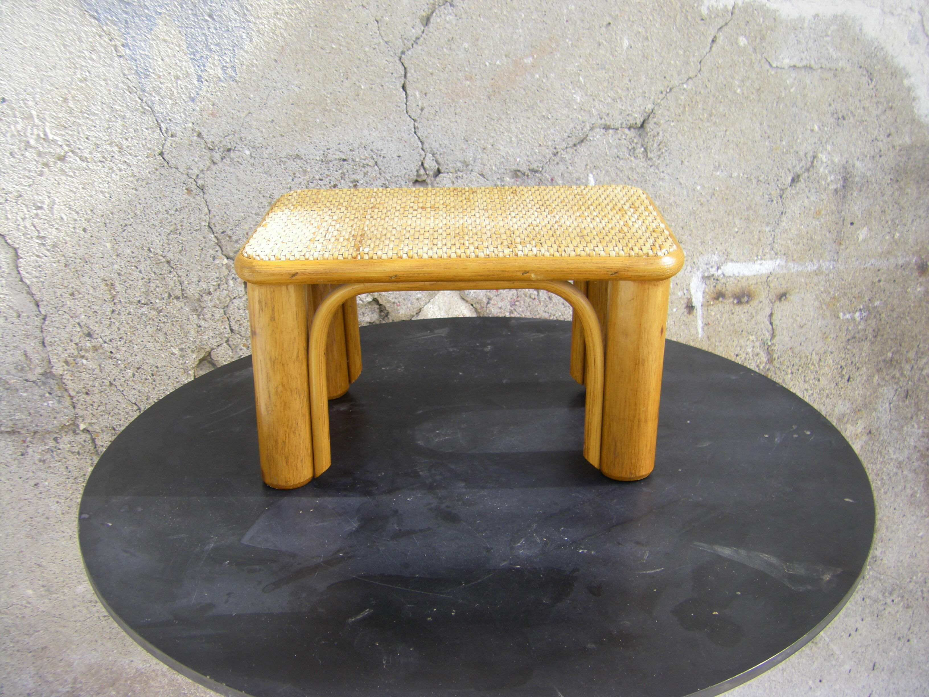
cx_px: 464
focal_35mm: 38
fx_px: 1020
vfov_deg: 37.7
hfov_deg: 49.0
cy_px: 348
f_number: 3.5
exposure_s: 1/160
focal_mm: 6.3
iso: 64
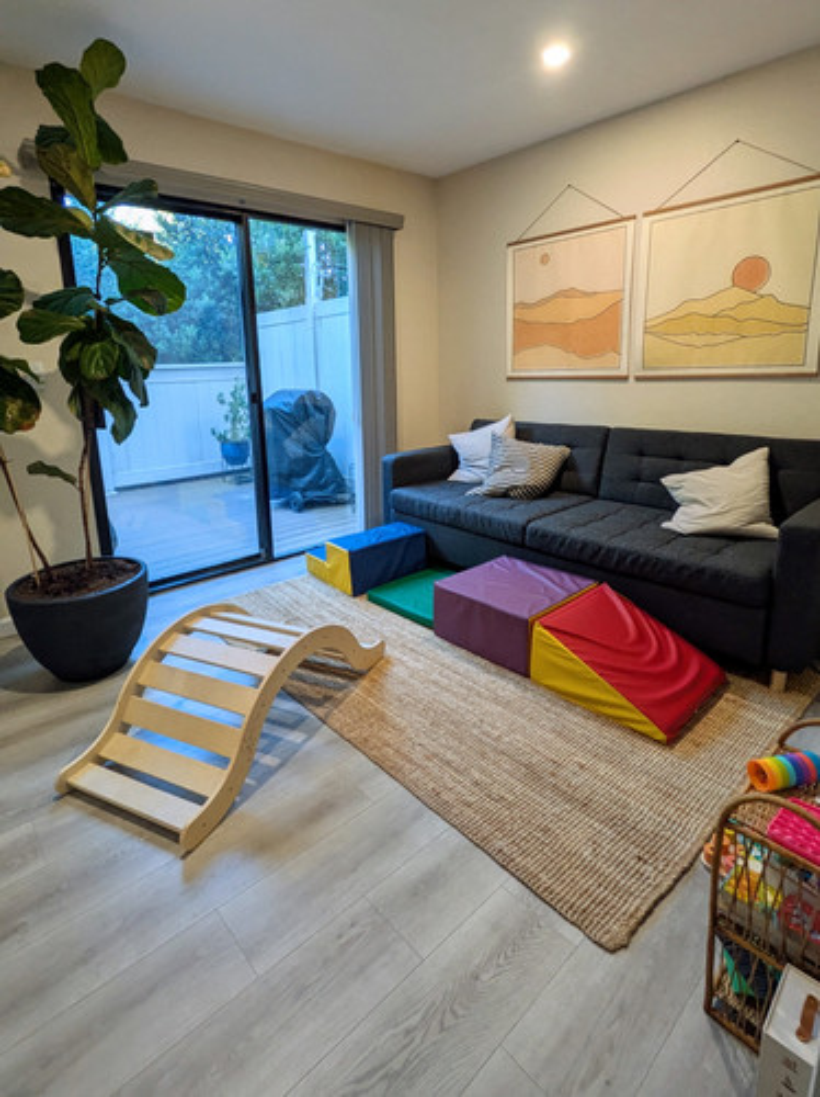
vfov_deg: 102.1
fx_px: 443
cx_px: 410
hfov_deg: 85.6
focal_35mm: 14
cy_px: 548
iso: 140
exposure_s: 1/60
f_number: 2.2
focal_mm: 1.83
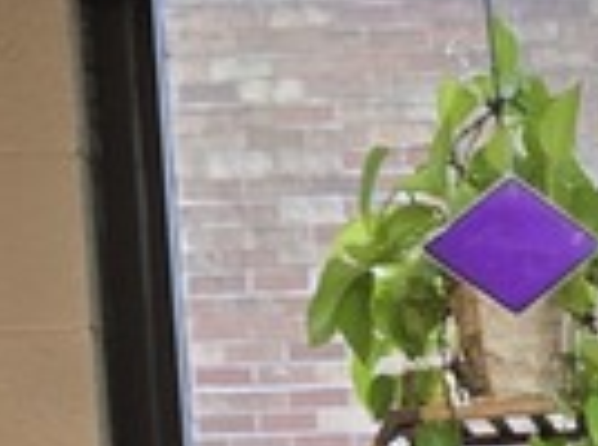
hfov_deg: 11.1
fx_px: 3035
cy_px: 1704
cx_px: 629
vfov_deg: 6.8
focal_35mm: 176
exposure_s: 1/120
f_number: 1.8
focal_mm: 5.4
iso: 125
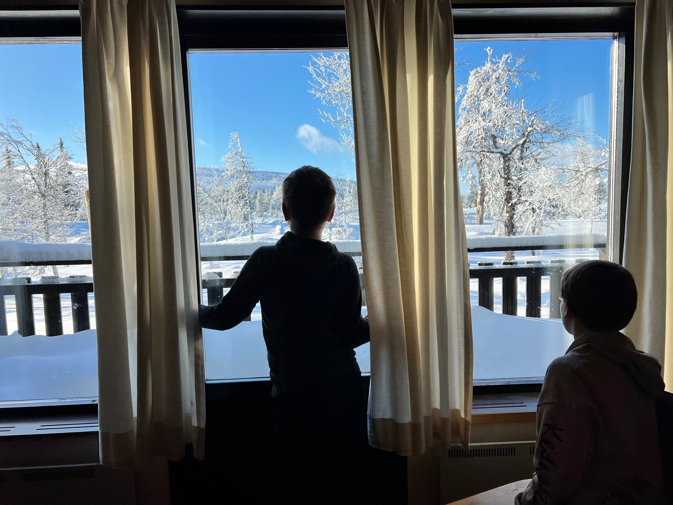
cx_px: 336
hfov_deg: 67.3
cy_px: 252
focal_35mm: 26
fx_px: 505
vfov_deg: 53.1
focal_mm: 5.7
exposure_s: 1/1553
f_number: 1.5
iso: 50
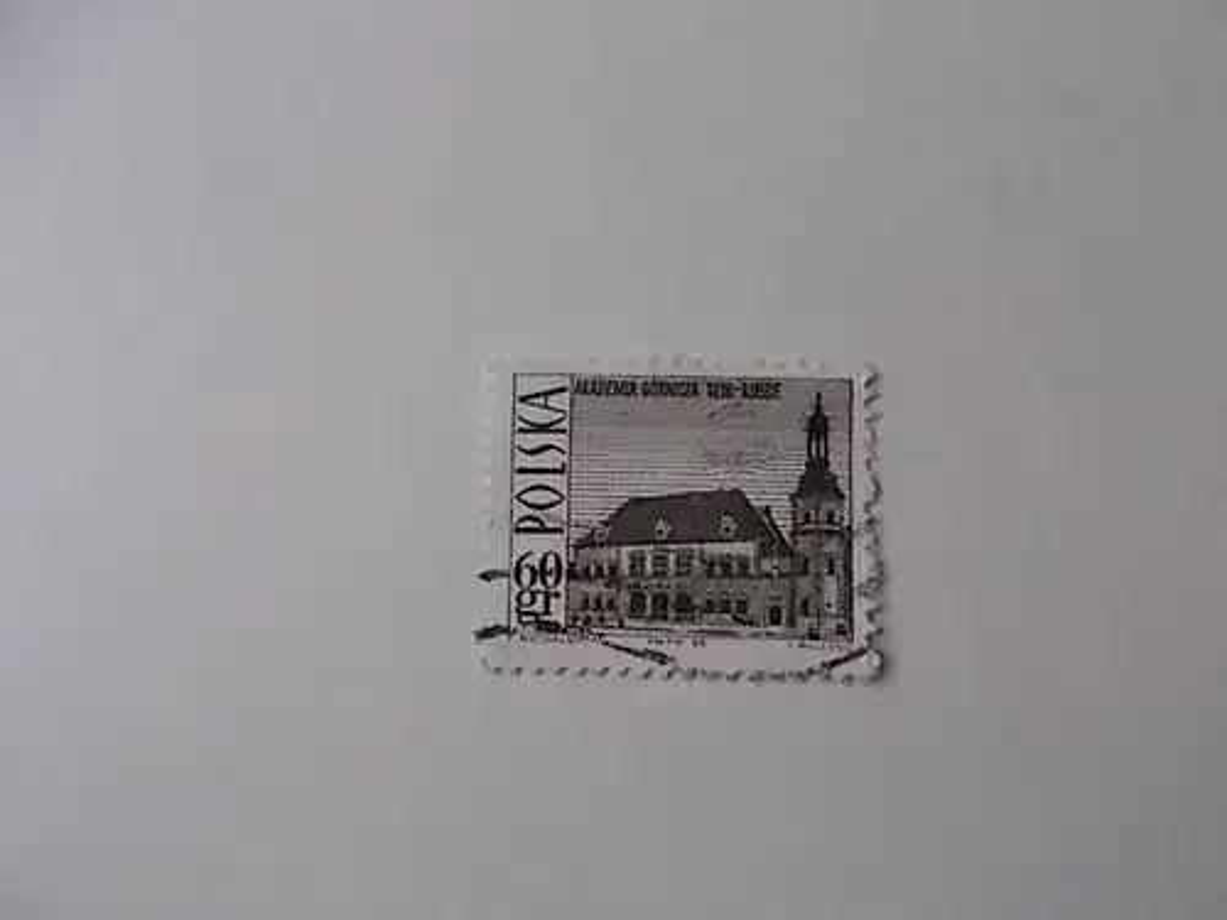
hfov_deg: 67.3
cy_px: 460
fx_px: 922
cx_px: 614
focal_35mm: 26
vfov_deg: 53.1
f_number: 3.2
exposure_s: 1/25
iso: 160
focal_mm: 4.6
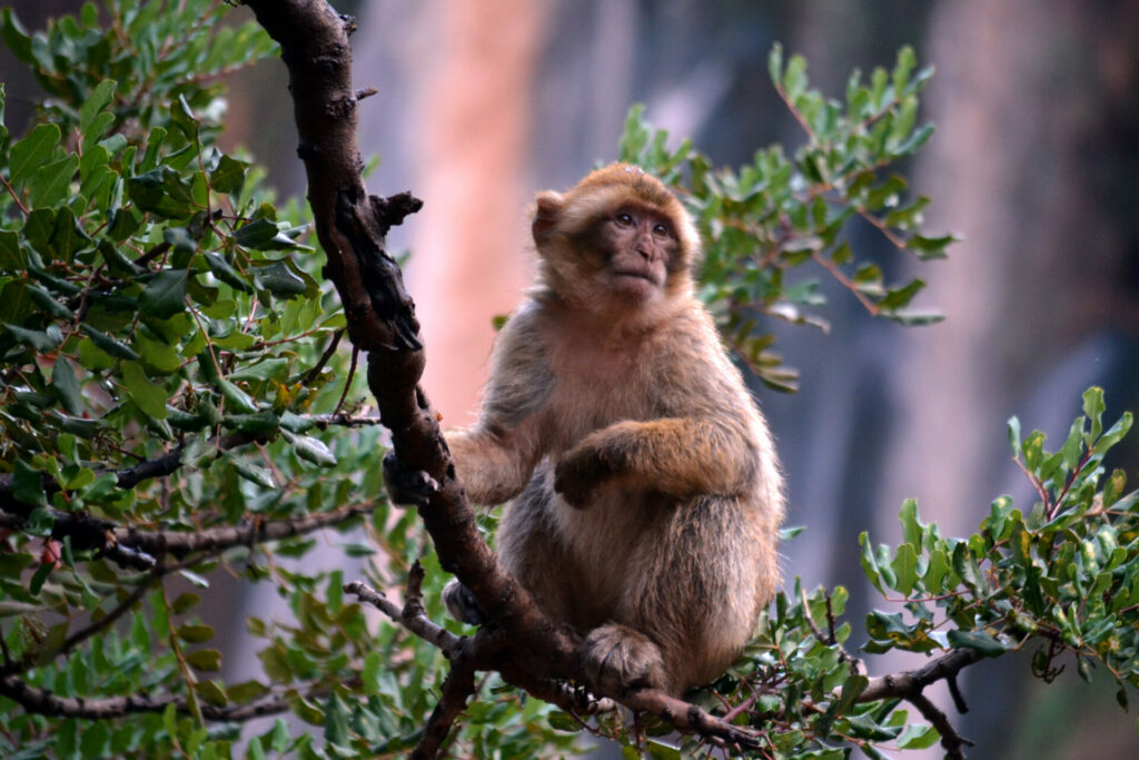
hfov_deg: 8.6
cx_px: 570
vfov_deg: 5.7
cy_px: 380
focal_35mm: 240
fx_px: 7594
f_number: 5.3
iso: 1400
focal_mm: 160
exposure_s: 1/500
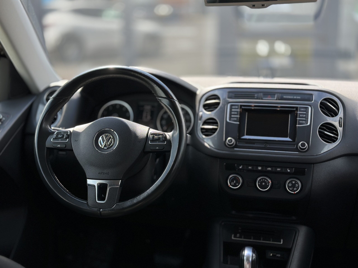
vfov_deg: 30.3
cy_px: 134
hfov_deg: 39.7
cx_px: 179
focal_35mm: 48
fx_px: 496
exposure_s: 1/953
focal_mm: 6.86
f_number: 1.78
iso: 80
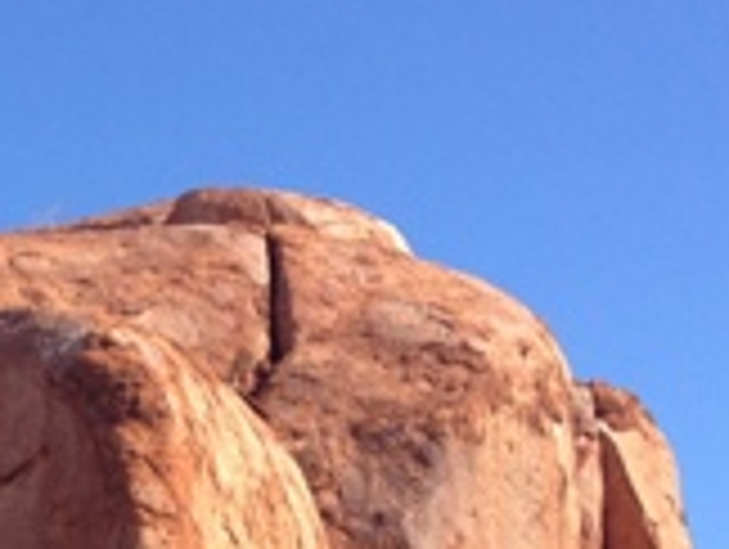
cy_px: 774
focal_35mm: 138
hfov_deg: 13.7
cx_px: -252
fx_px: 2911
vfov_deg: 10.5
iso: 50
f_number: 2.4
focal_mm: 4.28
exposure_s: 1/968
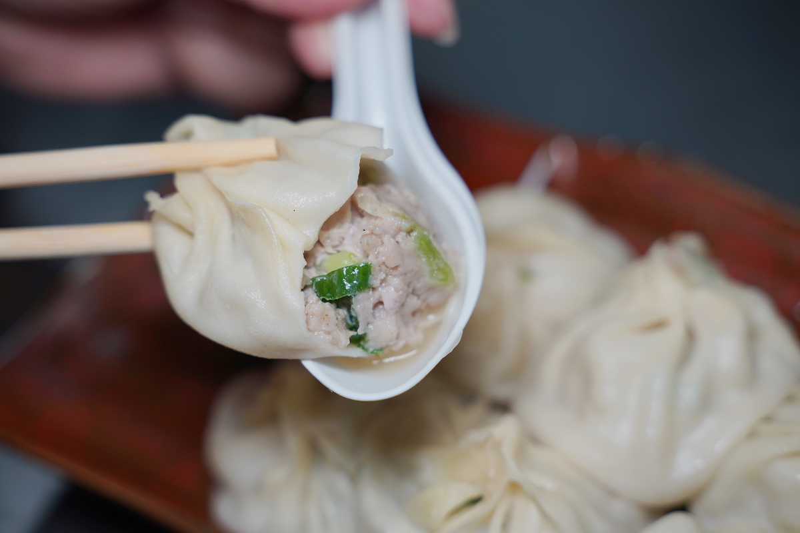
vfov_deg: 18.2
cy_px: 266
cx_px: 400
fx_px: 1667
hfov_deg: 27.0
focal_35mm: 75
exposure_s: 1/80
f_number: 4
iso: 100
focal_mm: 75
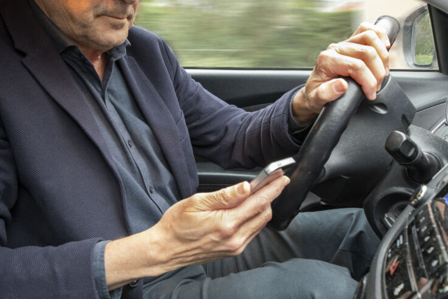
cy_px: 139
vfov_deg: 36.9
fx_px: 448
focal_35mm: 36
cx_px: 229
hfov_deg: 53.1
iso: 1000
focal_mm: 22
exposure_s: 1/4
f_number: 8
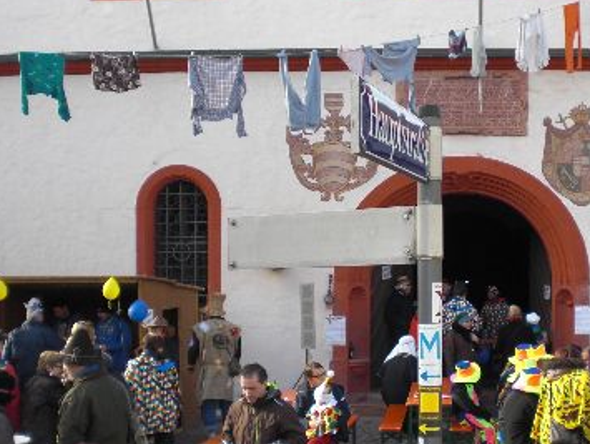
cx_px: 410
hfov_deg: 33.3
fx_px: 973
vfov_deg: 25.7
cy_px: 258
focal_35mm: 57
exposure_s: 1/200
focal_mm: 6.3
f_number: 3.1
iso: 64
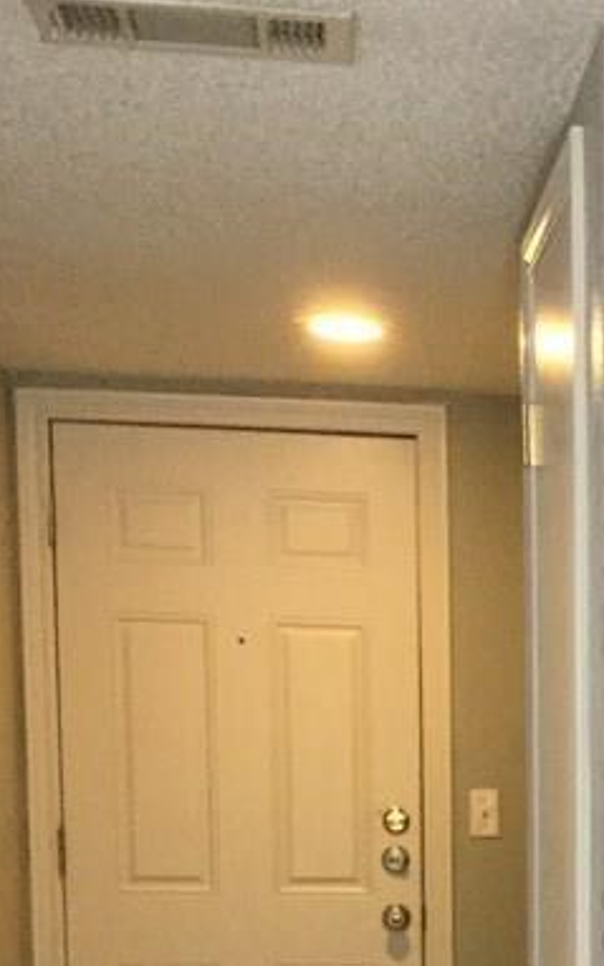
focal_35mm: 88
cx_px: 867
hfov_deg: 14.0
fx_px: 2316
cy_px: 1032
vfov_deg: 22.4
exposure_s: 1/24
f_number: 2.4
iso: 200
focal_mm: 3.3
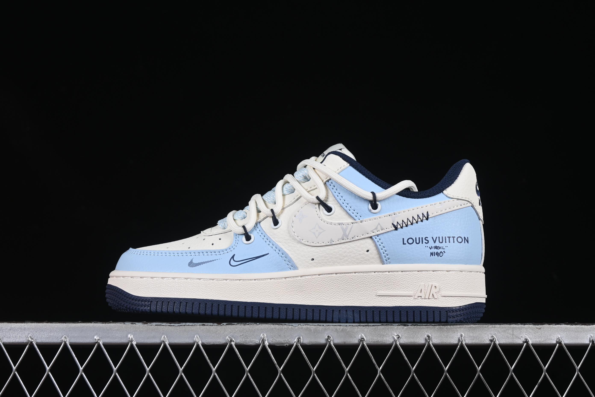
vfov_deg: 18.2
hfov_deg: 27.0
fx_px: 1239
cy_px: 198
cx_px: 298
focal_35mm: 75
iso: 160
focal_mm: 50
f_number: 8
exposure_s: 1/80
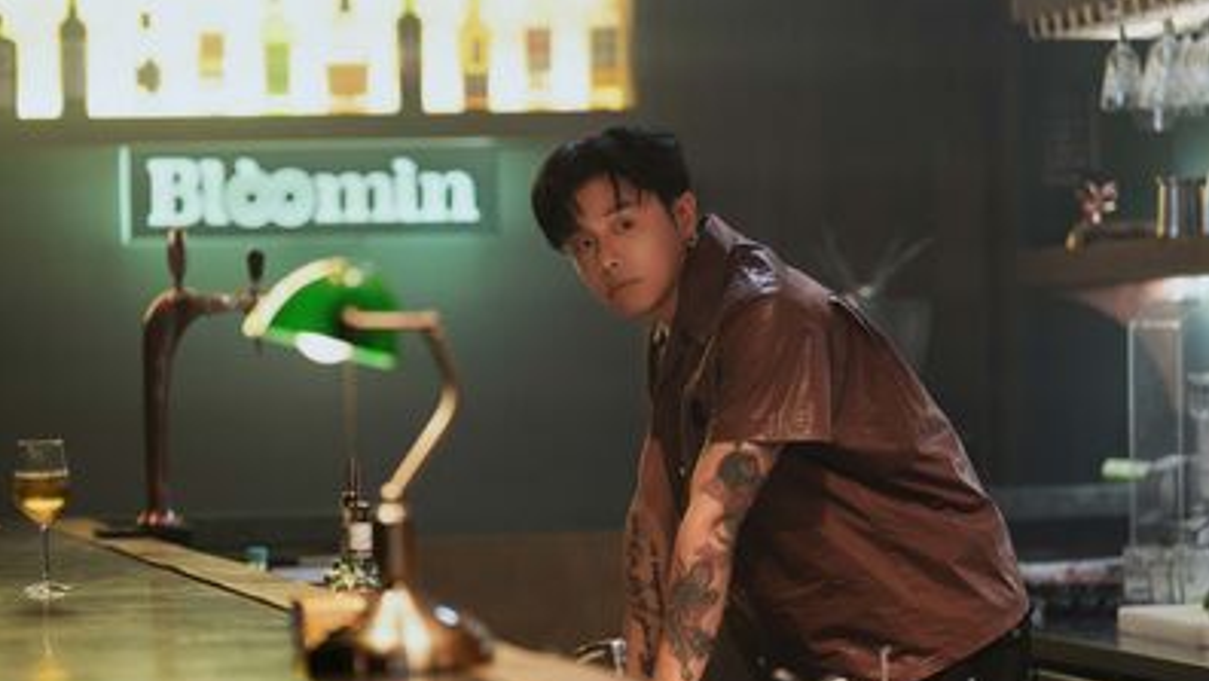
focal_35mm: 147
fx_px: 4714
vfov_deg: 8.3
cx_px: 601
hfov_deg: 14.6
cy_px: 353
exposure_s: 1/160
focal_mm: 139
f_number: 2.8
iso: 2000
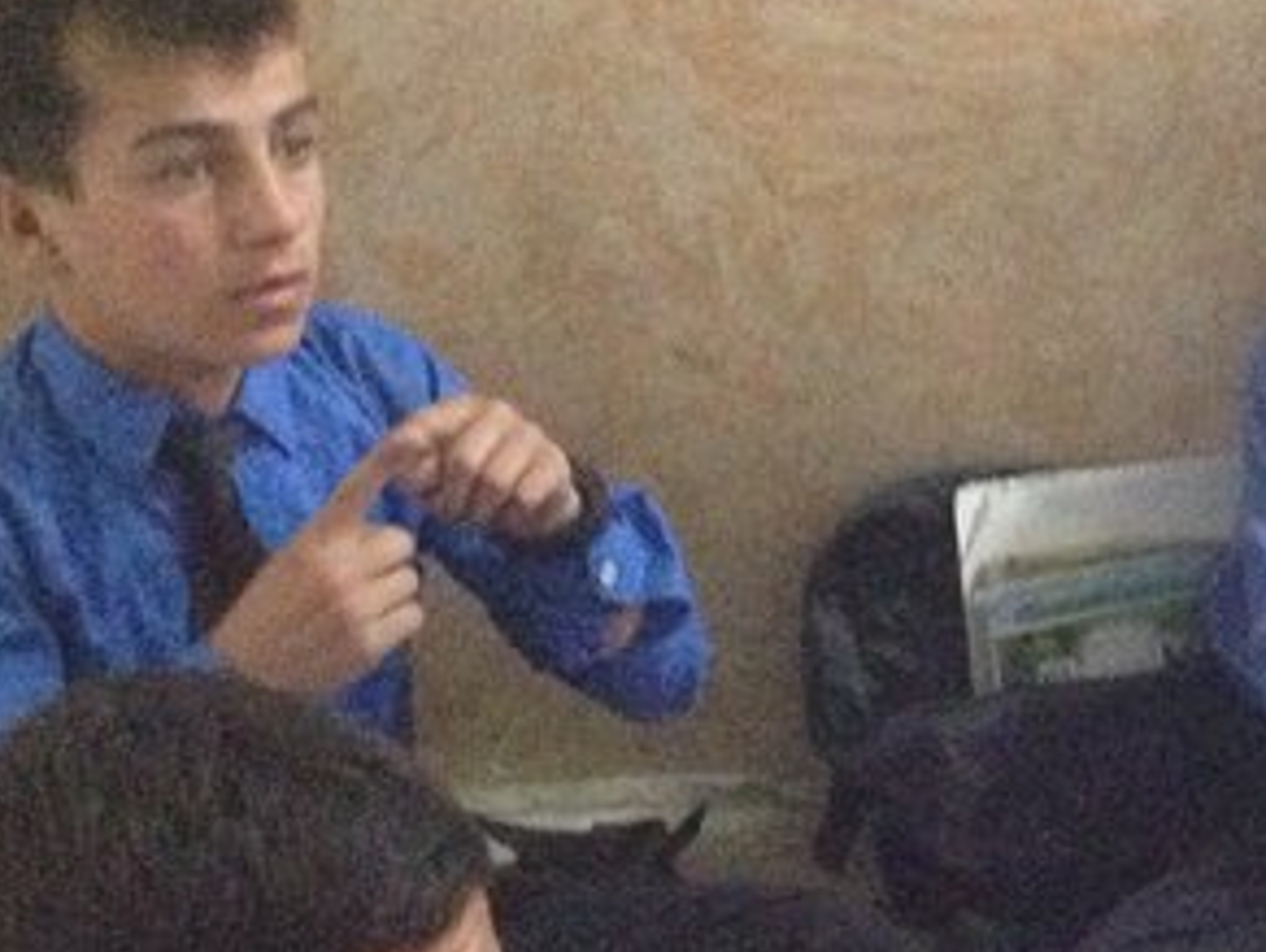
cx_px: 1427
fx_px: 4504
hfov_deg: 15.5
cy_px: 578
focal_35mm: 123
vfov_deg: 12.1
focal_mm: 4.28
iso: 800
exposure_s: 1/15
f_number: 2.4
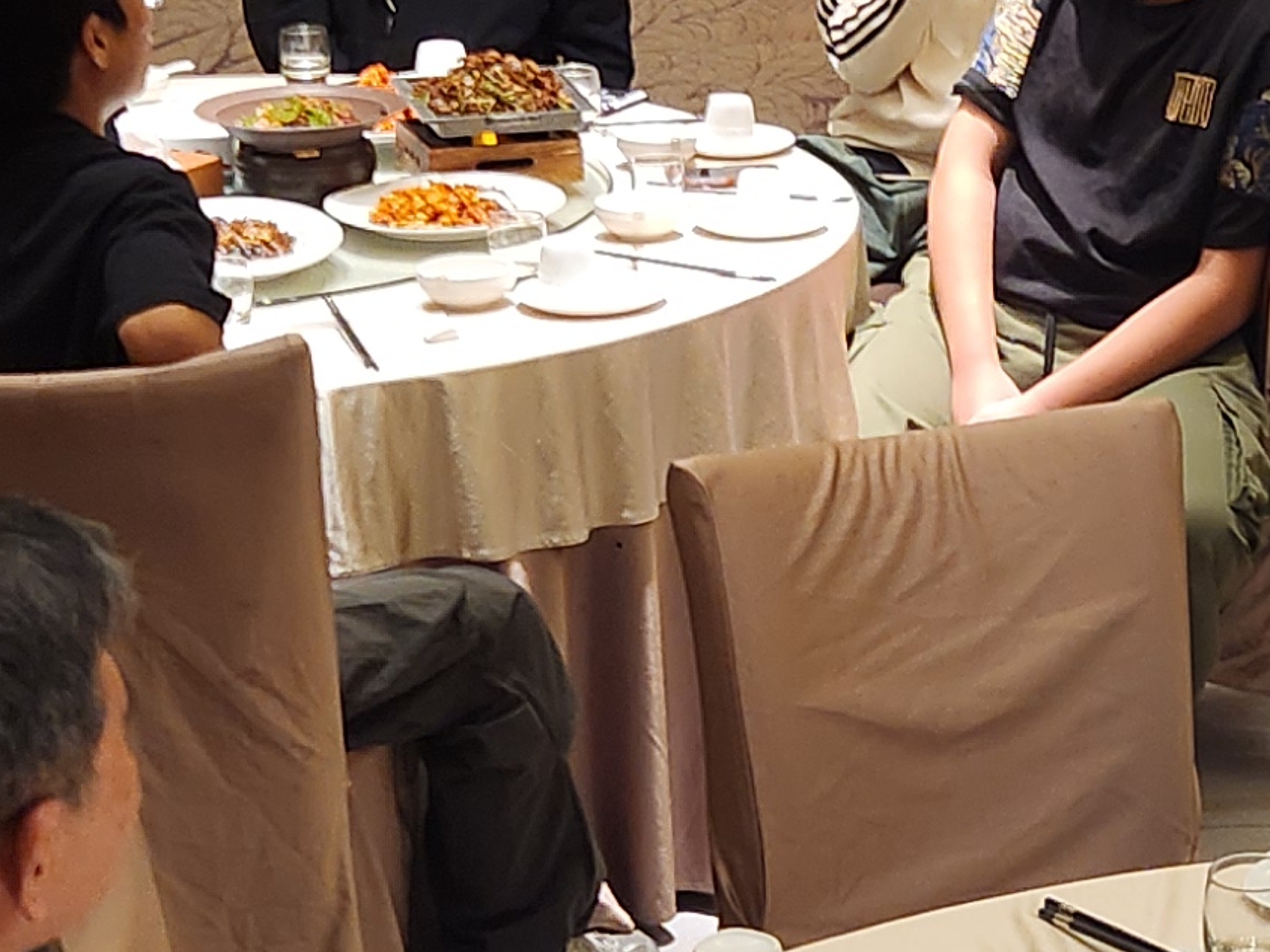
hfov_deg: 17.7
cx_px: 1214
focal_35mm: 109
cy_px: 371
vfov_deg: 13.6
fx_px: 3999
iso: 250
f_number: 1.8
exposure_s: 1/100
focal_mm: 5.4
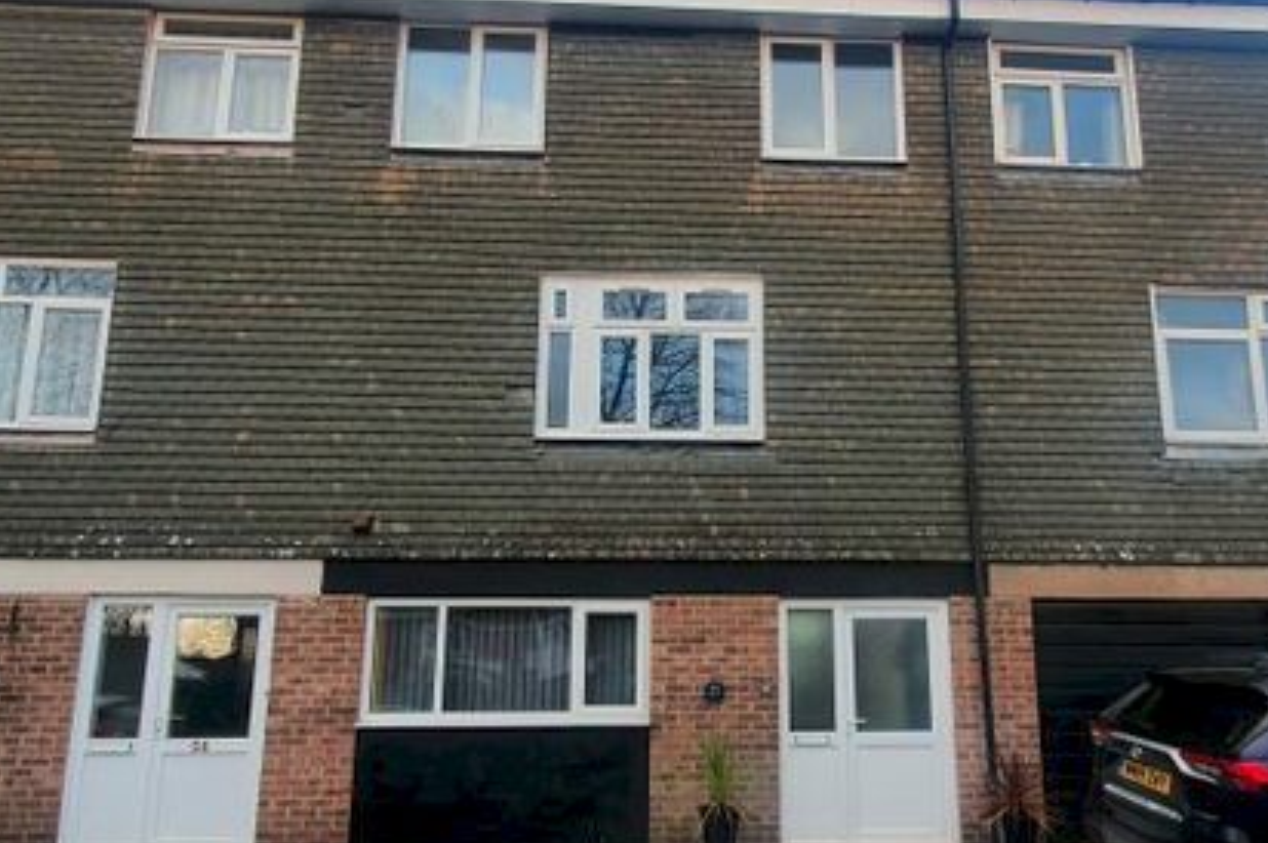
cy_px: 531
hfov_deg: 76.0
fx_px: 809
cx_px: 692
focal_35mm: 23
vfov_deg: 54.4
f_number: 2.2
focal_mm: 1.8
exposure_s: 1/100
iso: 50
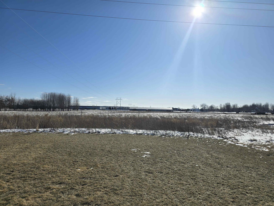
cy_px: 103
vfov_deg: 58.9
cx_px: 137
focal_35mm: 23
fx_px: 182
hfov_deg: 73.9
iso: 12
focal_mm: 6.3
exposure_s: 1/2456
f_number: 1.7
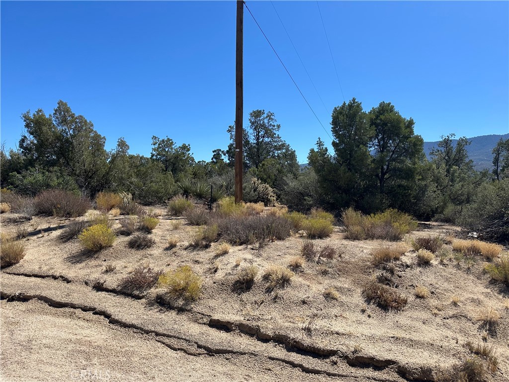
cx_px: 254
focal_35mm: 24
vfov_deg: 56.8
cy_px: 191
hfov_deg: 71.6
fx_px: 353
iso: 80
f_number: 1.78
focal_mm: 6.86
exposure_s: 1/5263
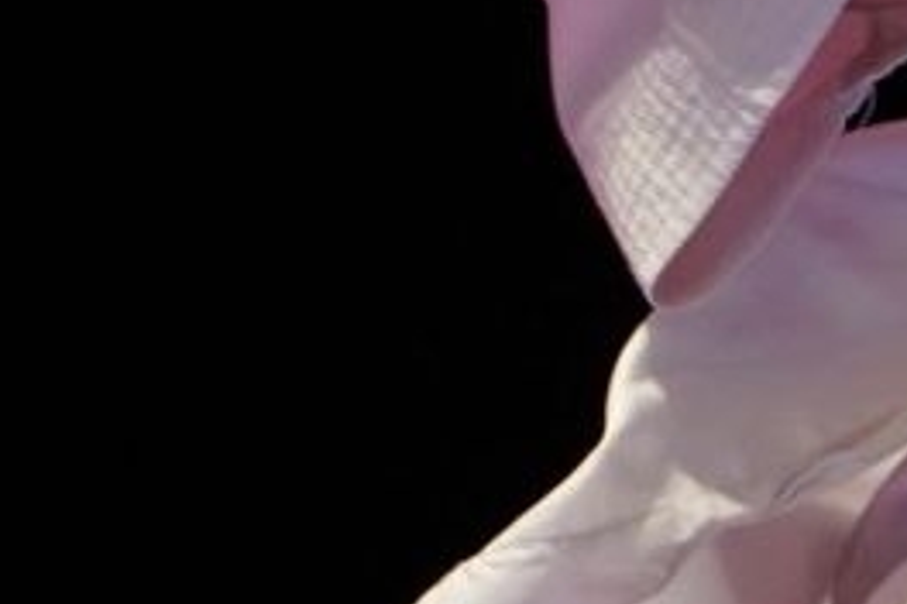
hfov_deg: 1.2
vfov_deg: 0.8
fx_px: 42878
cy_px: -467
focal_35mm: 1702
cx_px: 1580
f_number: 2.8
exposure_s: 1/1000
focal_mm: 167
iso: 1250
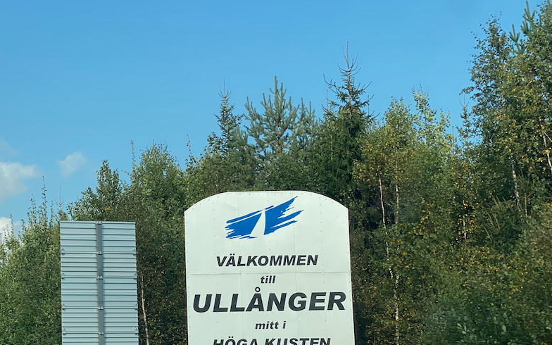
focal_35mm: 90
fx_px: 1354
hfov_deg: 22.8
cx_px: 126
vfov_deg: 14.5
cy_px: 224
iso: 20
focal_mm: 6
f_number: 2
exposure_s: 1/1043
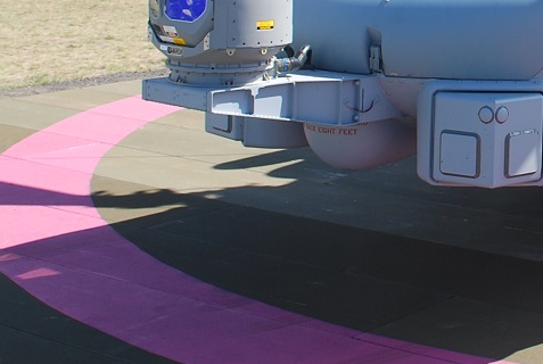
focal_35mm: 82
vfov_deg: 16.2
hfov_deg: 23.1
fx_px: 1239
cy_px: -39
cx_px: 617
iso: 100
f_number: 7.1
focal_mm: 18
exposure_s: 1/200
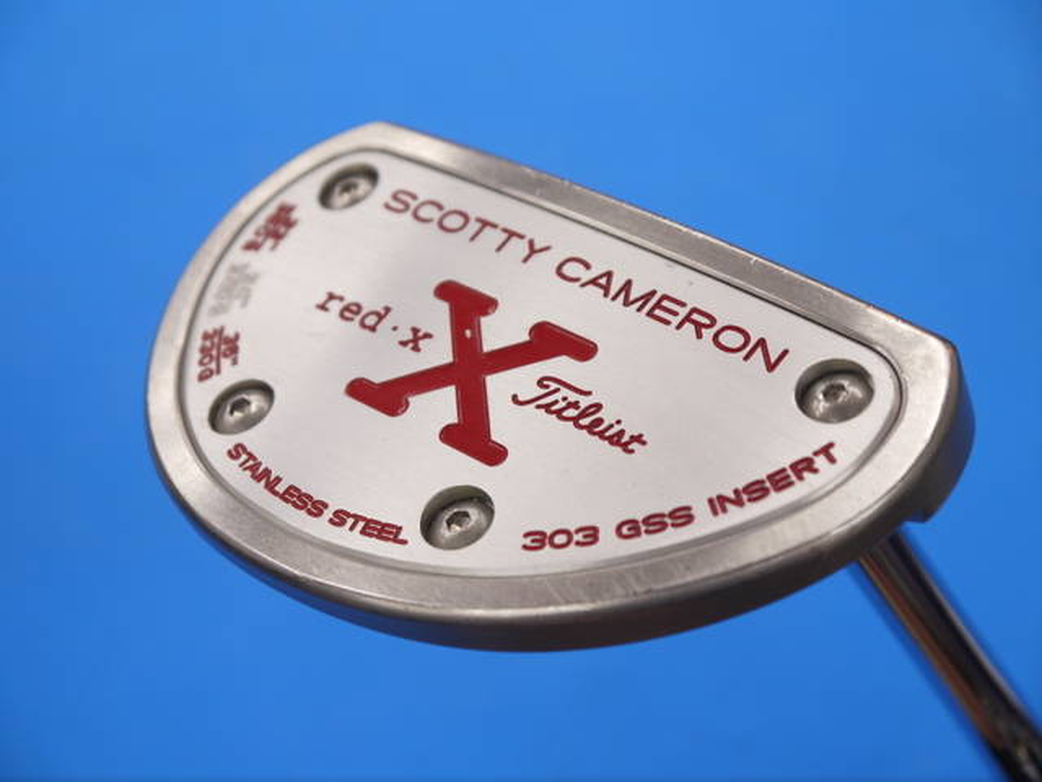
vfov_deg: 17.6
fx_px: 2529
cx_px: 521
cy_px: 391
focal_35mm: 84
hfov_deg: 23.3
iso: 320
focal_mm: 42
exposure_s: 1/80
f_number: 5.6
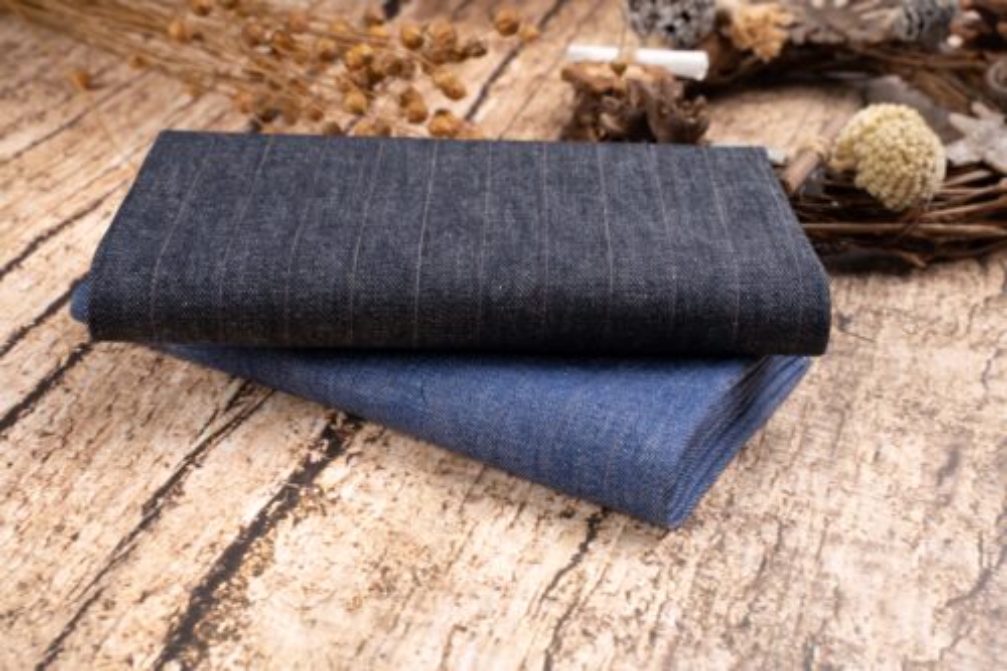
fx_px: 1370
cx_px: 504
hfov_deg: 40.4
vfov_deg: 27.5
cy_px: 336
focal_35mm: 49
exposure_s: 1/125
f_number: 14
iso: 125
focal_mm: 49
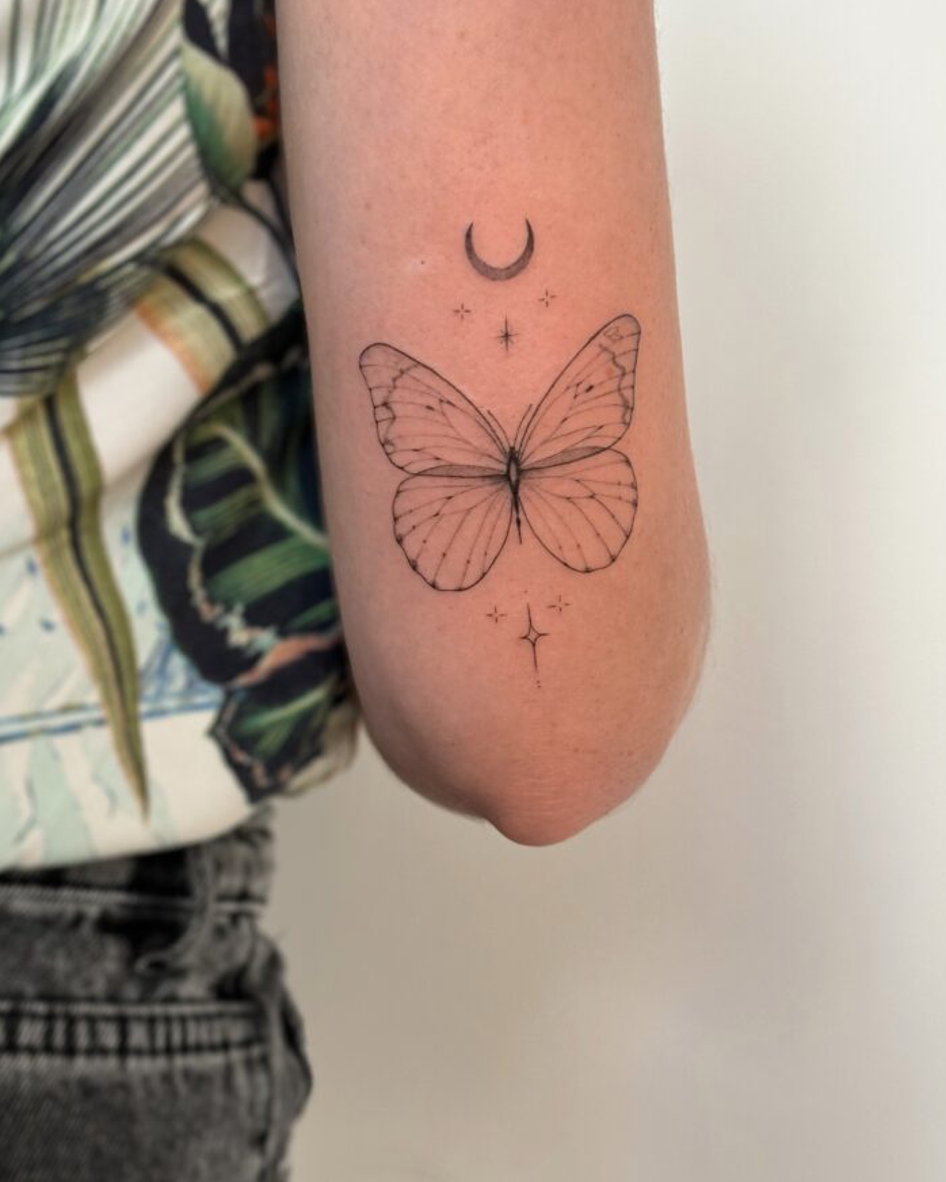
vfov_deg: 34.1
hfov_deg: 27.6
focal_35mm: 55
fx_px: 1924
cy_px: 514
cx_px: 432
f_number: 1.8
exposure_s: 1/110
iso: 80
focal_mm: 6.86
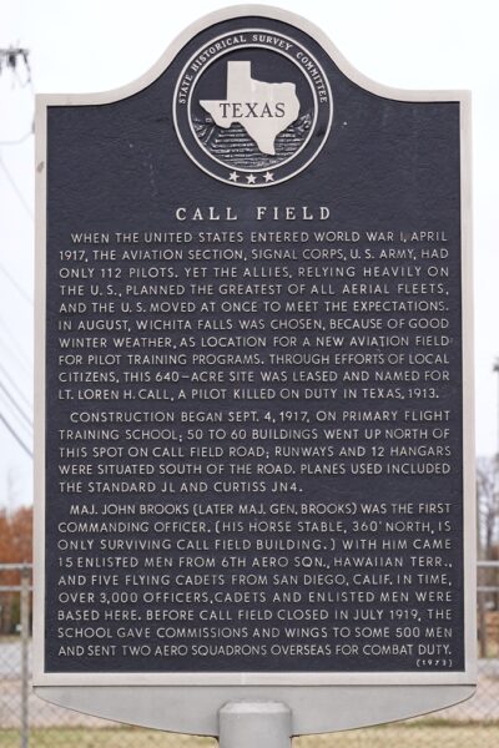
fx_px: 2432
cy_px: 374
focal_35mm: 117
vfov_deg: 17.5
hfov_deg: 11.7
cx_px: 250
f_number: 4.5
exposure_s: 1/125
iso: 500
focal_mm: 42.74
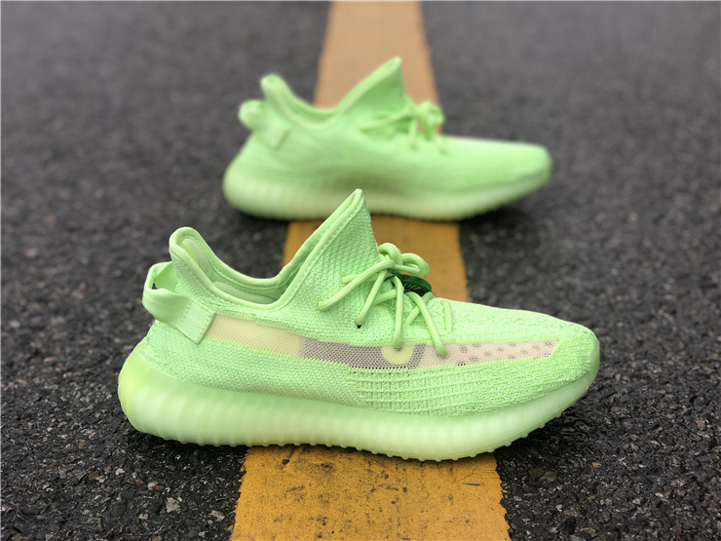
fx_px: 1083
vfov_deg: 28.0
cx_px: 360
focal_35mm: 52
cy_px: 270
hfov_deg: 36.8
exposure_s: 1/120
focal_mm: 6
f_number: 2.4
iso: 20
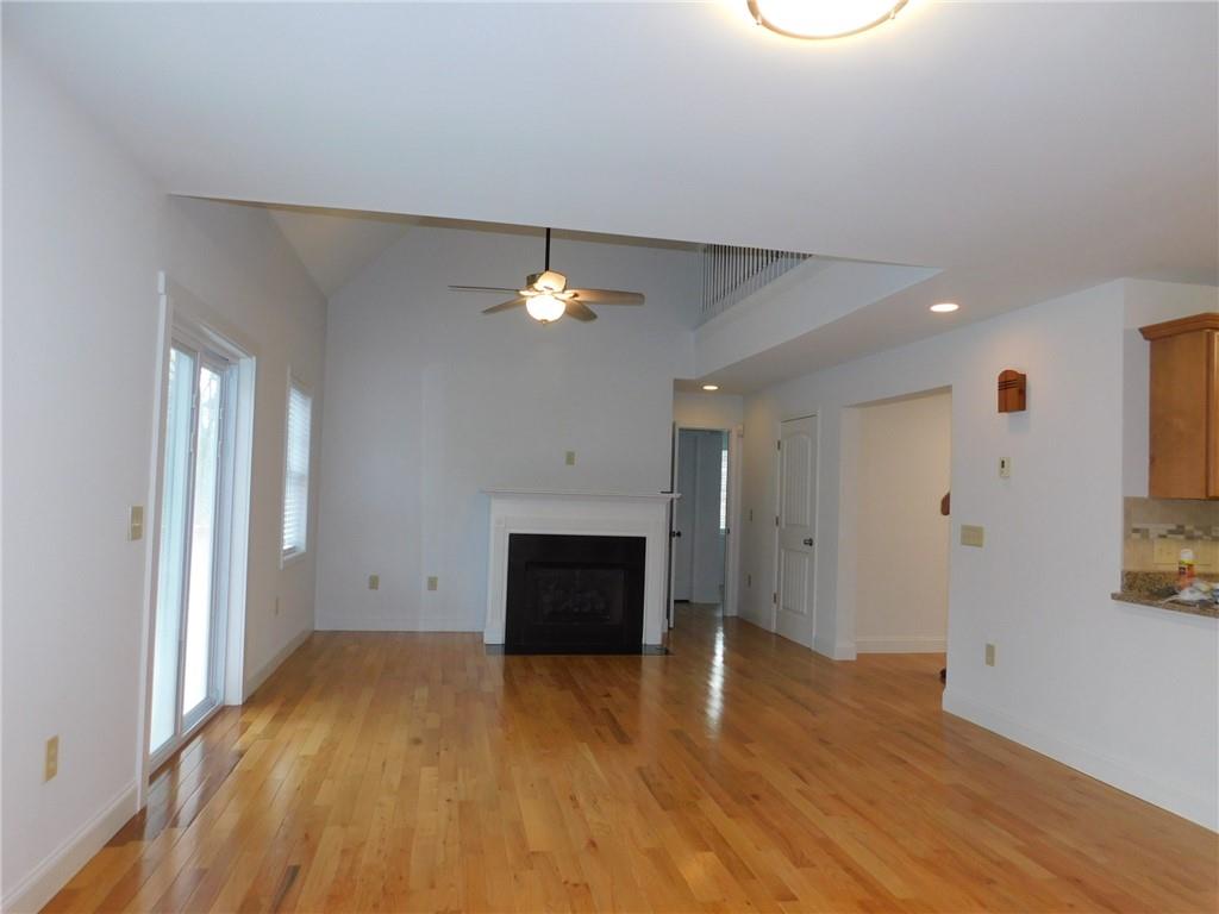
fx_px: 810
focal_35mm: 23
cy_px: 457
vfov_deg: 58.9
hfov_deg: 73.9
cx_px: 610
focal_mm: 4
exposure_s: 1/30
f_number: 3
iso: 200
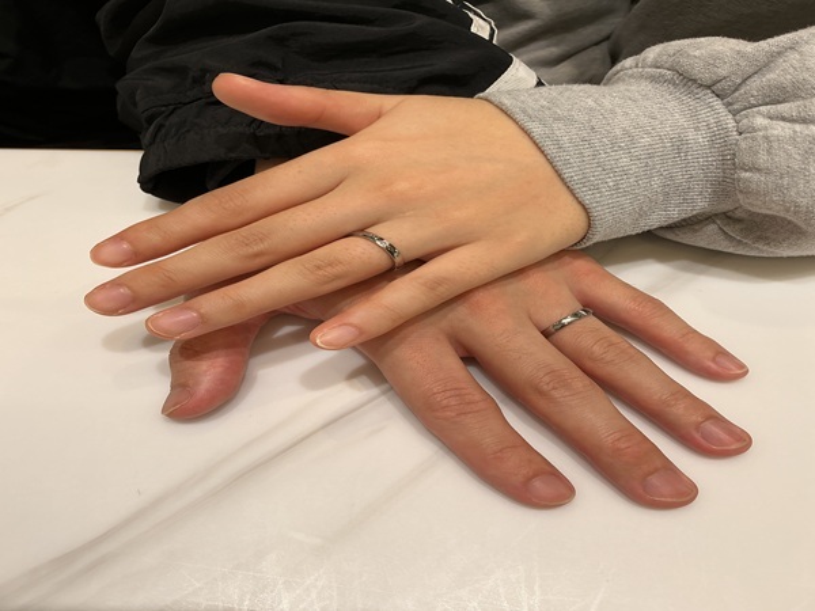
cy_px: 306
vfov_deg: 48.2
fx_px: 683
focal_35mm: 29
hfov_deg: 61.7
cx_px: 408
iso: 20
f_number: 1.8
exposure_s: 1/197
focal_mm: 3
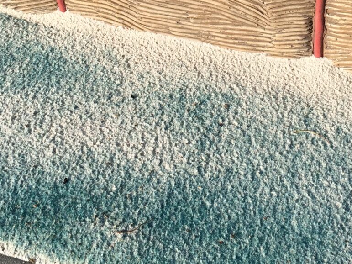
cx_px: 234
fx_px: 783
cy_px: -48
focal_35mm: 77
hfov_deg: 25.2
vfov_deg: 18.2
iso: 32
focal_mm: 4.15
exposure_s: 1/1866
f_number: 2.2
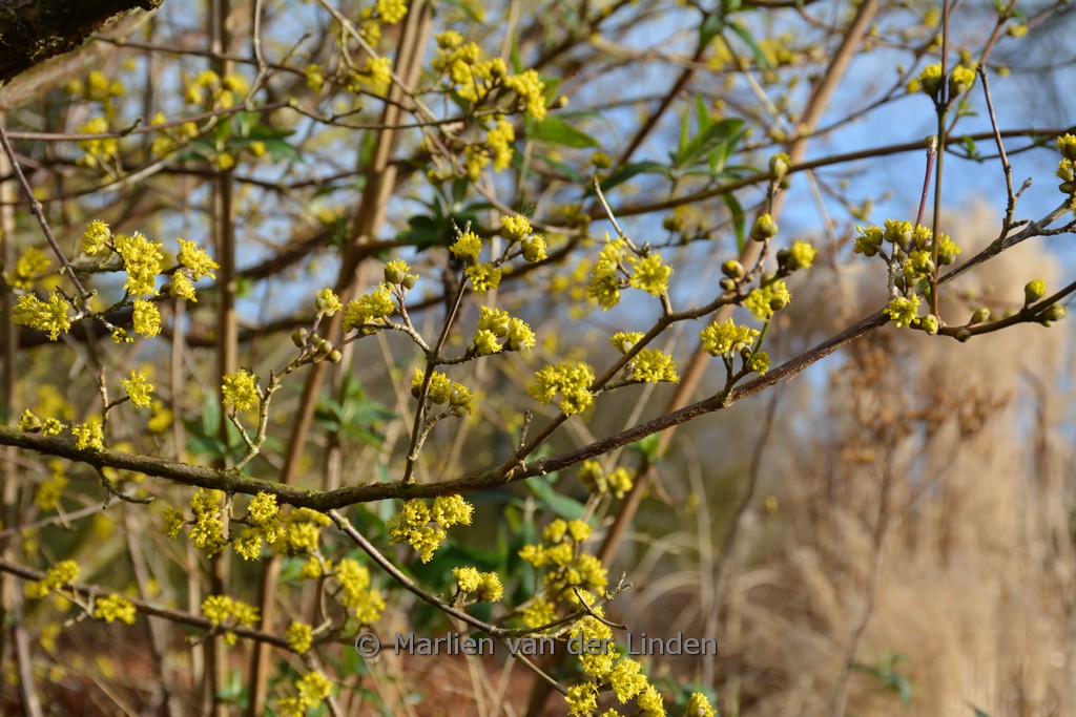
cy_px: 358
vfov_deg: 15.2
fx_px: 2690
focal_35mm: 90
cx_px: 538
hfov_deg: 22.6
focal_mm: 60
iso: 160
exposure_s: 1/250
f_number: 8
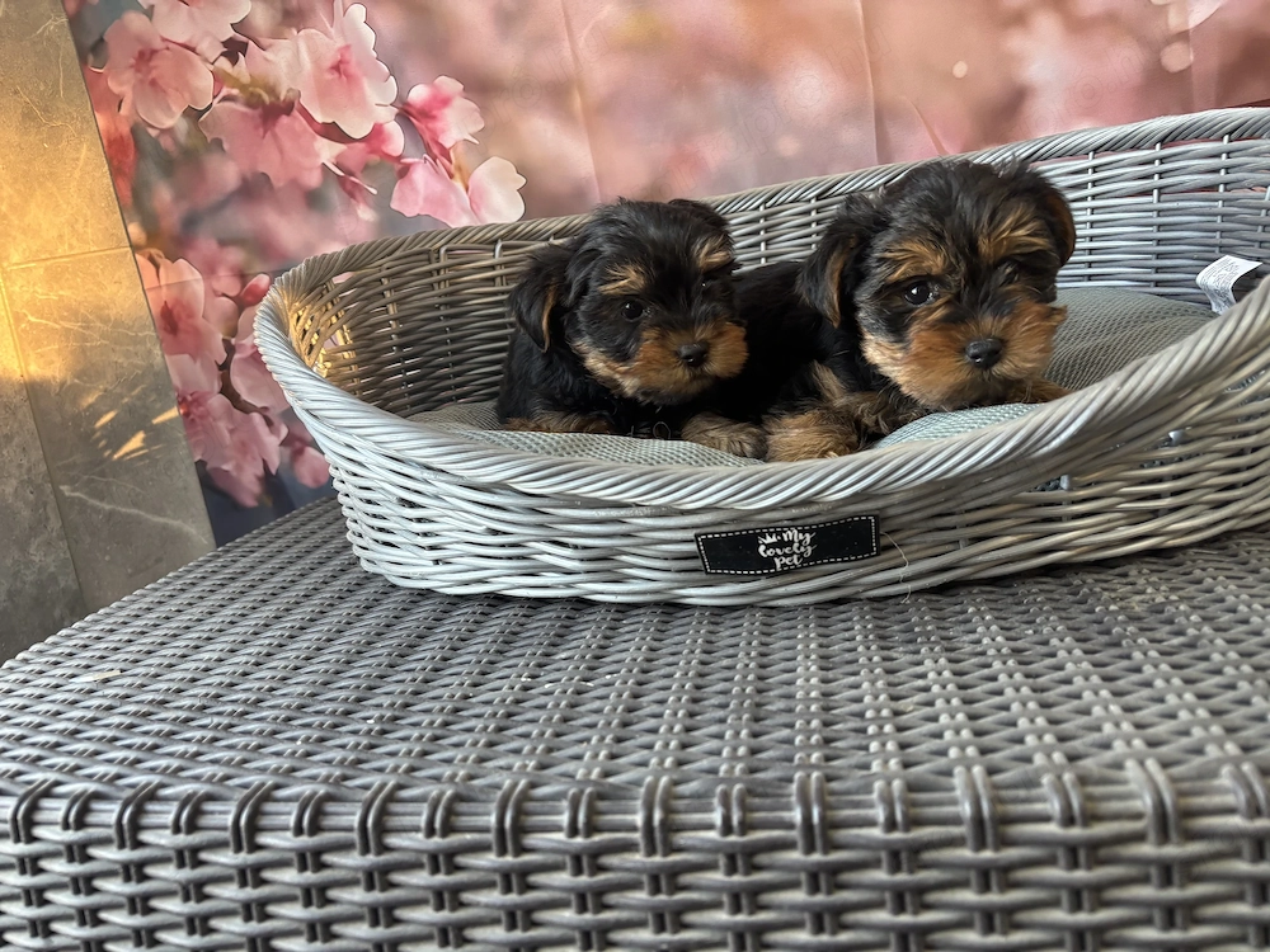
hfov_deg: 67.3
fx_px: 954
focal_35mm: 26
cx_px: 635
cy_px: 476
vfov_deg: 53.1
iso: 160
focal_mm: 5.96
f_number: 1.6
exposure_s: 1/50
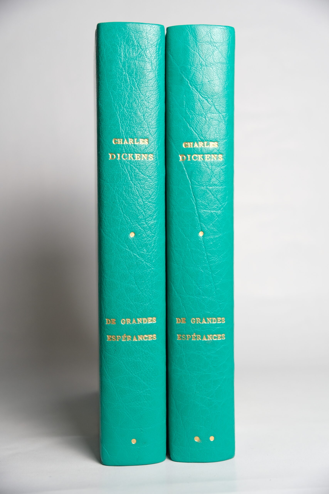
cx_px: 164
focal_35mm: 45
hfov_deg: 29.9
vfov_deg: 43.6
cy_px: 247
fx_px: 617
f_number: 4
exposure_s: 1/100
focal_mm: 29.8
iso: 400
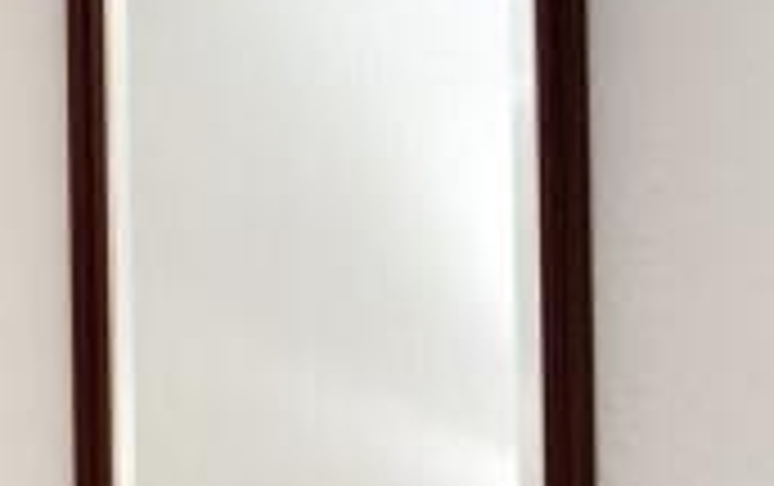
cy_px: 758
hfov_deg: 14.1
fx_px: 1922
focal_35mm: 91
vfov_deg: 13.5
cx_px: -1161
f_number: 5
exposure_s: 1/100
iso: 200
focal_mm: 10
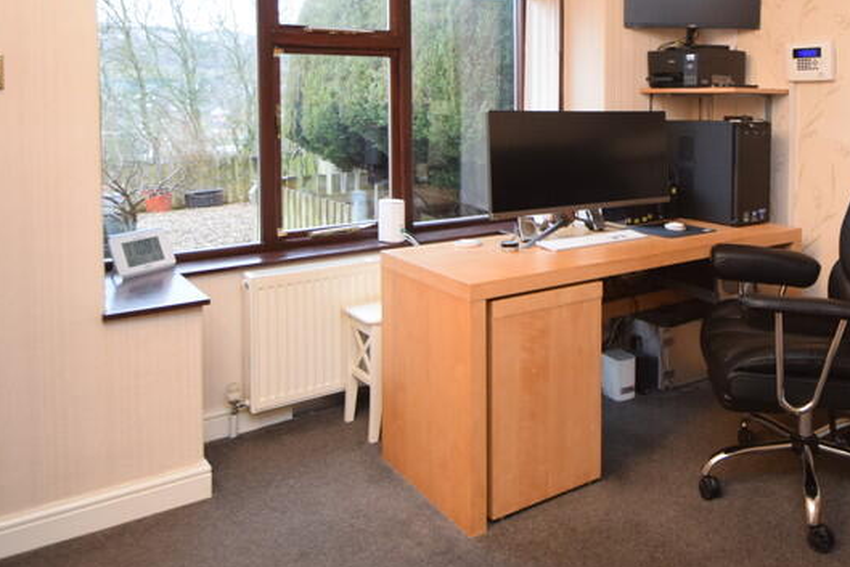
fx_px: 755
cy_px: 121
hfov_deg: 55.3
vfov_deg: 39.7
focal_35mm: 32
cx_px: 660
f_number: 3.5
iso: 1000
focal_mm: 11
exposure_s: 1/60
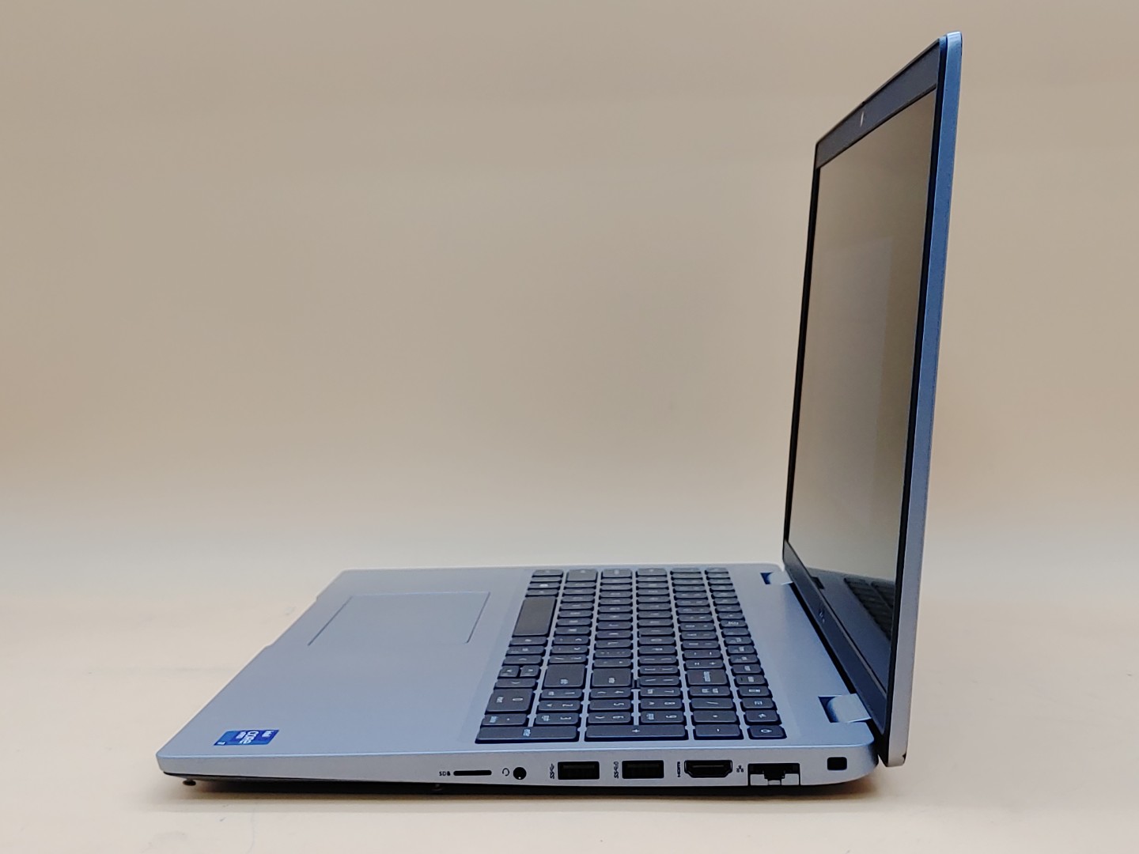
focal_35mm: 49
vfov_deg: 29.7
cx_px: 570
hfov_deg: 38.9
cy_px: 427
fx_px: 1612
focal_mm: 4.36
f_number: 1.8
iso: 50
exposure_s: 1/120
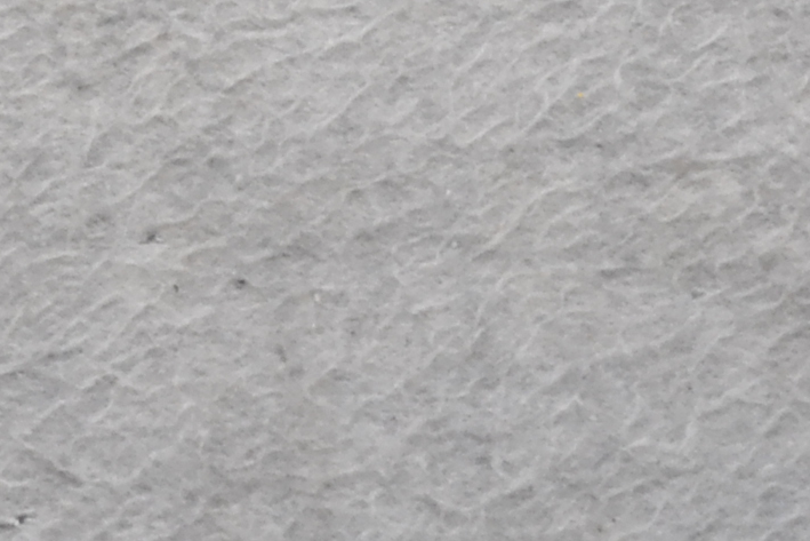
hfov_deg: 8.5
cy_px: -194
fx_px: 5266
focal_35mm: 234
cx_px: -522
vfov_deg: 5.8
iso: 3200
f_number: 20
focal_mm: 32
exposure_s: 1/160
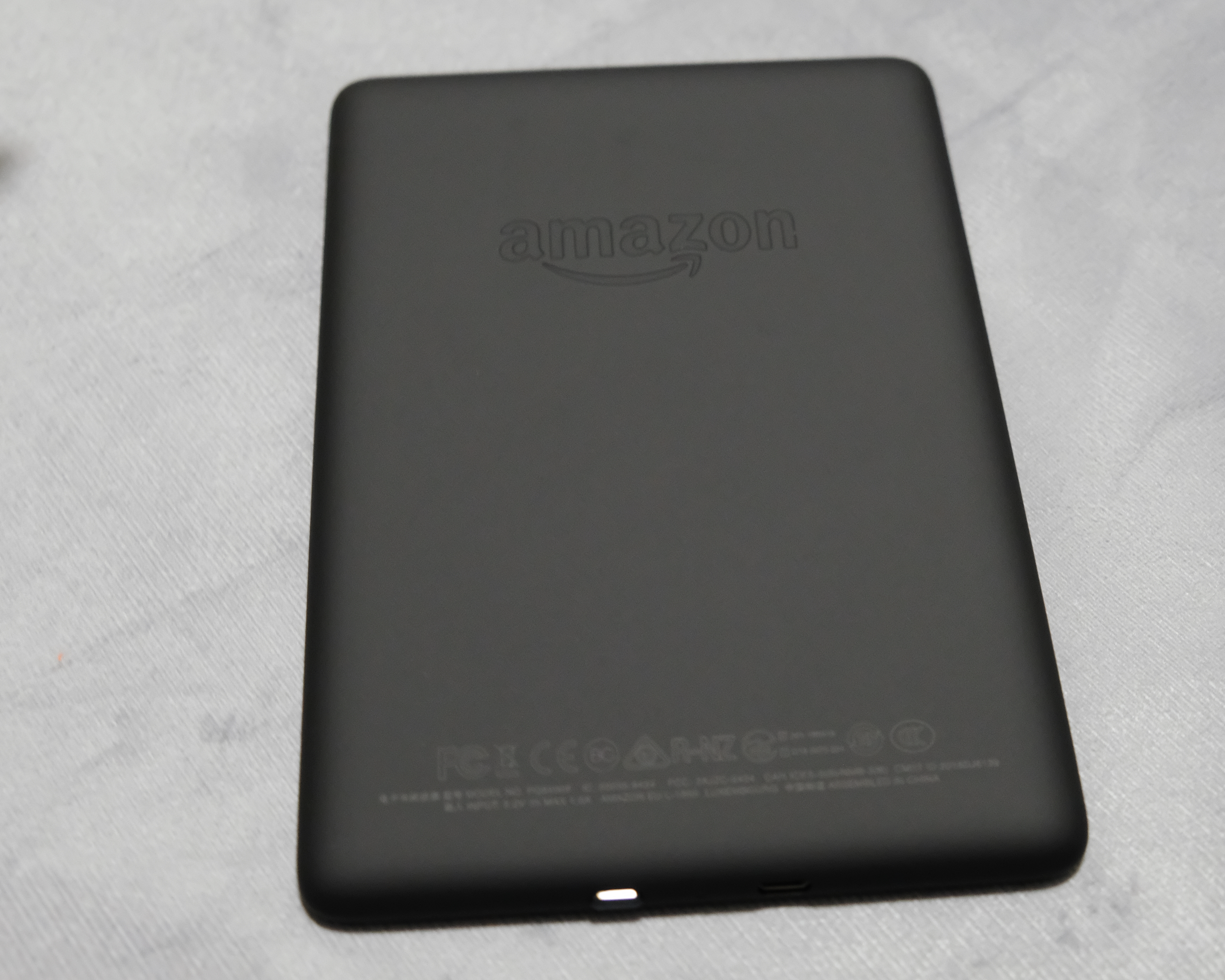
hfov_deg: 40.3
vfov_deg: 32.7
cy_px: 491
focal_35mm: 46
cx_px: 655
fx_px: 1668
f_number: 4
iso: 3200
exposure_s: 1/8.5
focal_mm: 26.5
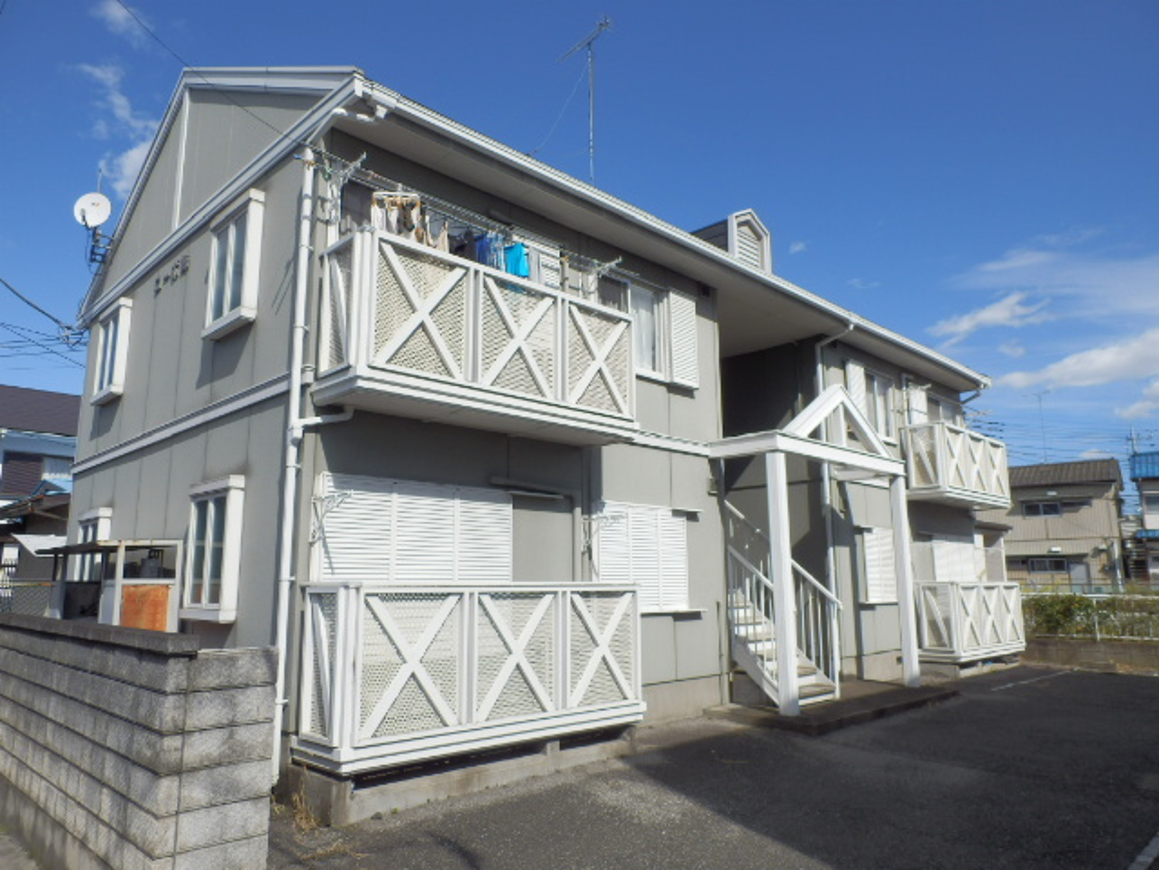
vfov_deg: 56.8
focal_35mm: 24
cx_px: 580
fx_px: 804
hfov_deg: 71.6
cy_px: 435
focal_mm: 4.2
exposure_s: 1/200
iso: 80
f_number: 7.9
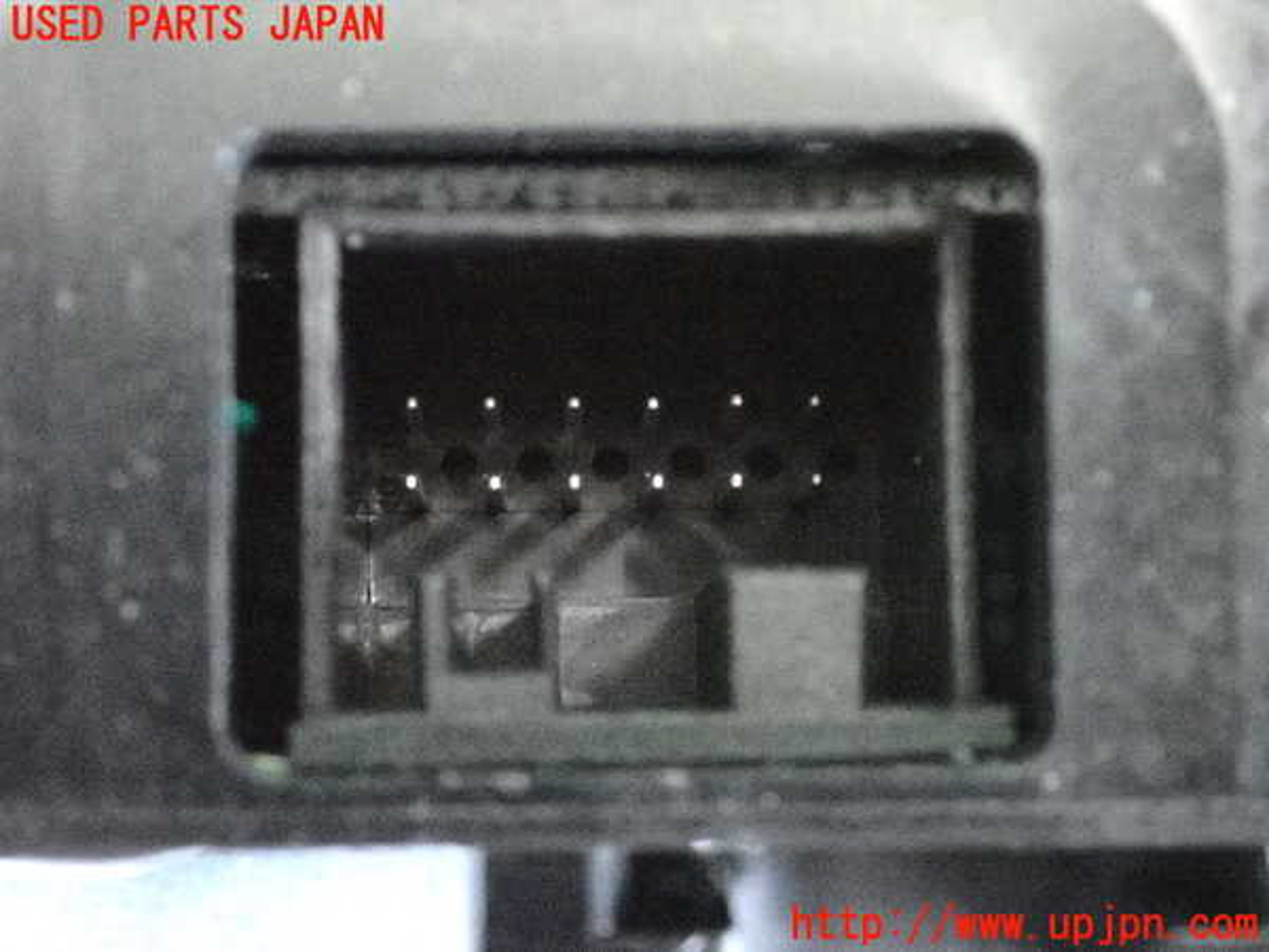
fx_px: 3226
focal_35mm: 88
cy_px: 476
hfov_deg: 22.3
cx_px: 634
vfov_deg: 16.8
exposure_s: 1/40
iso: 12800
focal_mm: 15.66
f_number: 4.5
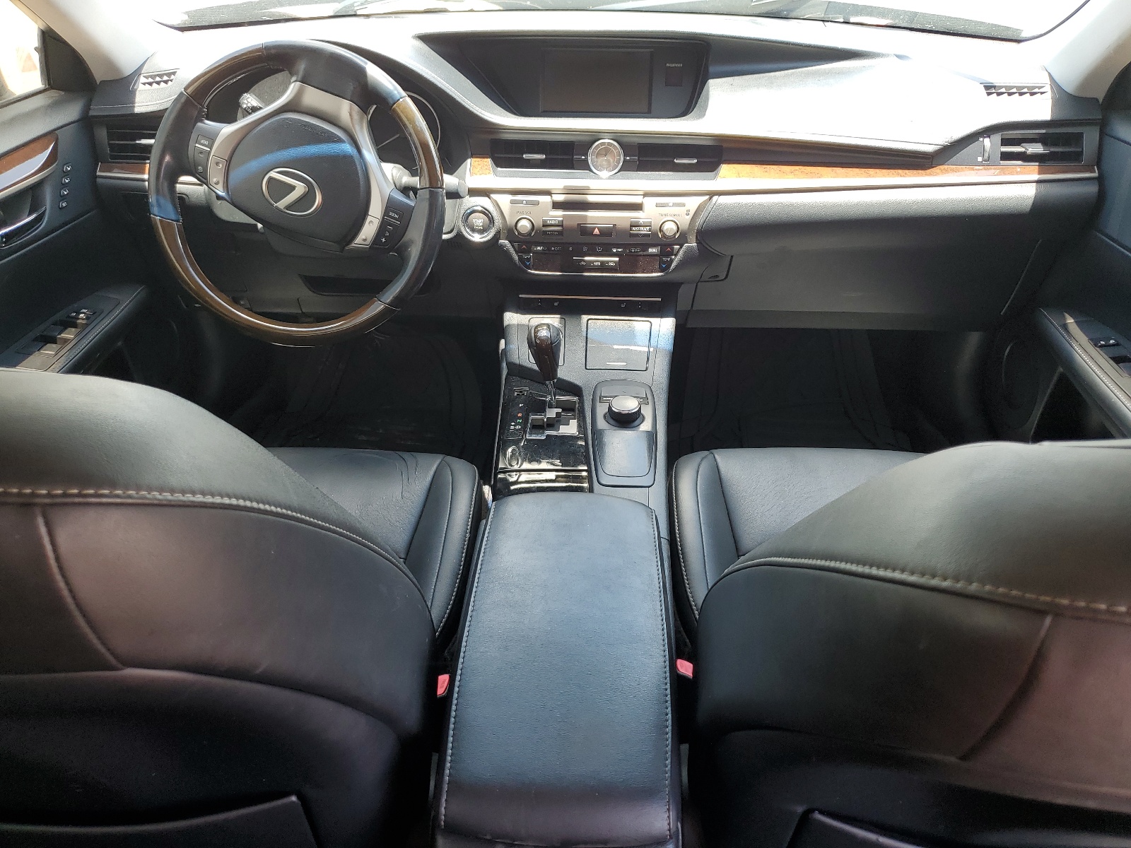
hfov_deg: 67.3
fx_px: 849
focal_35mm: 26
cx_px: 566
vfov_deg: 53.1
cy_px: 424
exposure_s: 1/135
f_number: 1.5
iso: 50
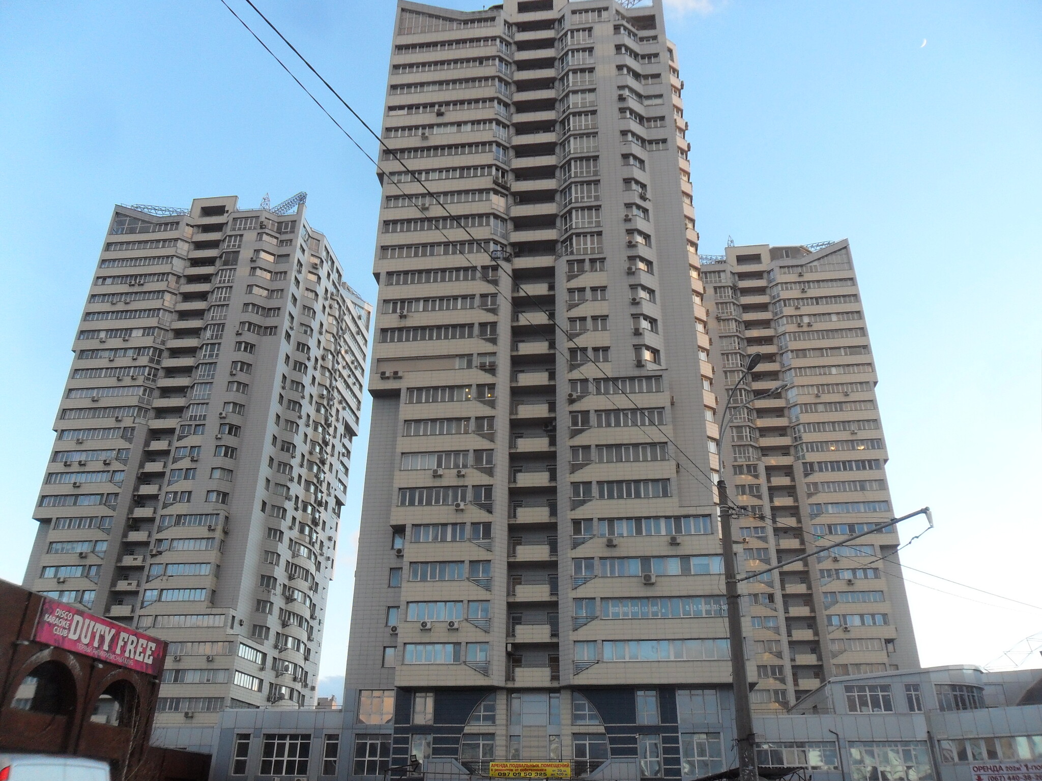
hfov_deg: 65.3
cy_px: 390
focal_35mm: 27
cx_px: 521
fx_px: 813
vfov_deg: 51.4
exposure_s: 1/90
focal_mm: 4.9
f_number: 3.5
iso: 100
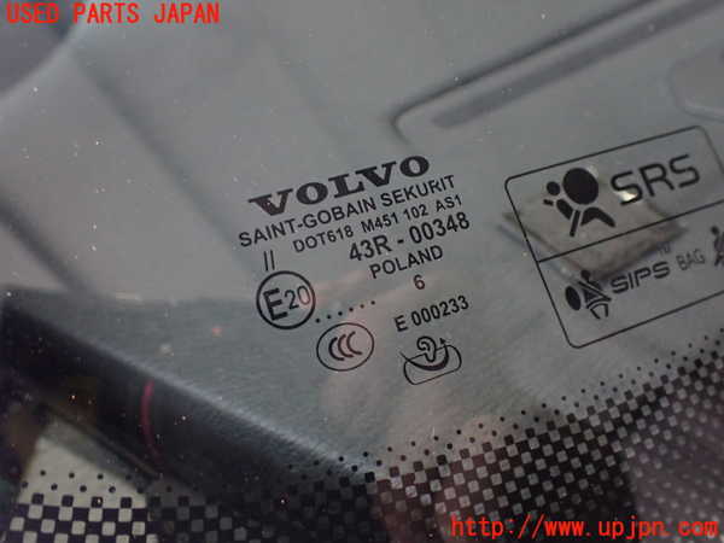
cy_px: 272
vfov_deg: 46.8
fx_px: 627
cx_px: 362
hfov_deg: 60.0
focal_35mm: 30
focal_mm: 5.4
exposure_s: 1/125
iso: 640
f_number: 2.3
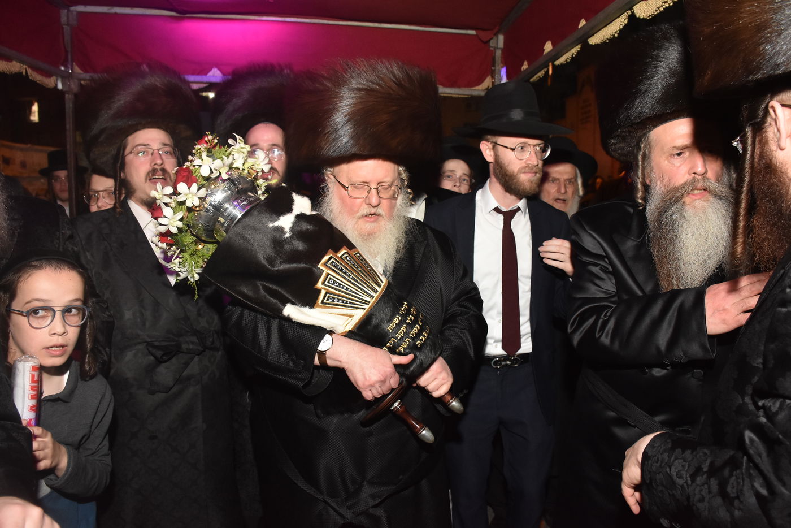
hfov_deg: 67.4
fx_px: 593
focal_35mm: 27
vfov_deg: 47.9
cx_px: 396
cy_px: 264
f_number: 5.6
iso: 2000
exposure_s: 1/80
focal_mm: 18
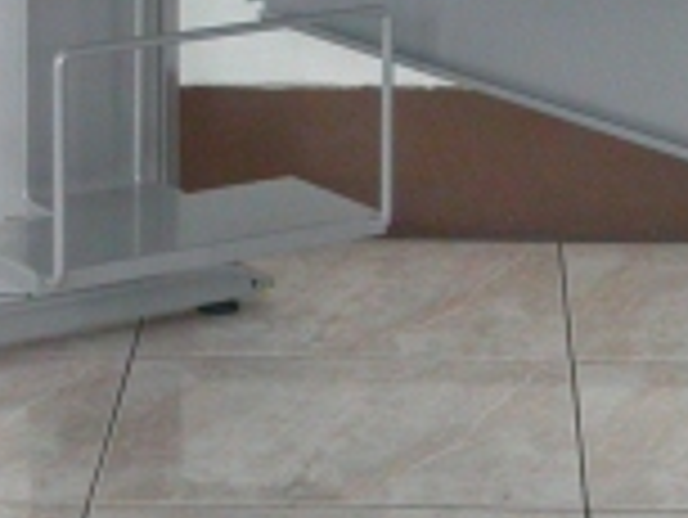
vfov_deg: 8.4
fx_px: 3501
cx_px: 504
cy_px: 196
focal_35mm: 176
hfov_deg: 11.2
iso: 400
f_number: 2.9
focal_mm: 11.3
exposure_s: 1/2.1
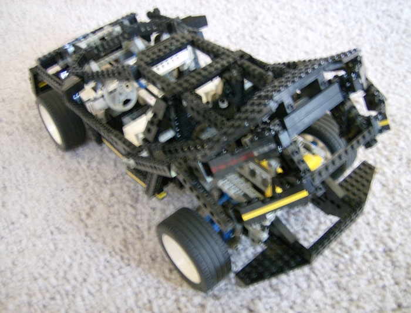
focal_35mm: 36
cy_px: 156
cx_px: 206
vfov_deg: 40.0
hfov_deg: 51.1
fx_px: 429
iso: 200
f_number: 2.8
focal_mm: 6
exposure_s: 1/7.35
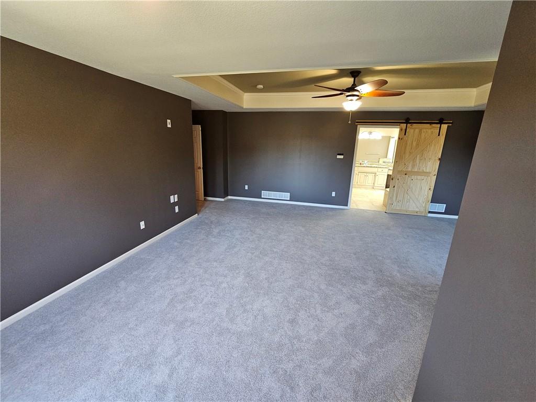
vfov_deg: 89.9
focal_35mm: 13
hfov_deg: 106.2
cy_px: 201
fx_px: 201
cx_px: 268
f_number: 2.2
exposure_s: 1/60
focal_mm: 2.2
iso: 400
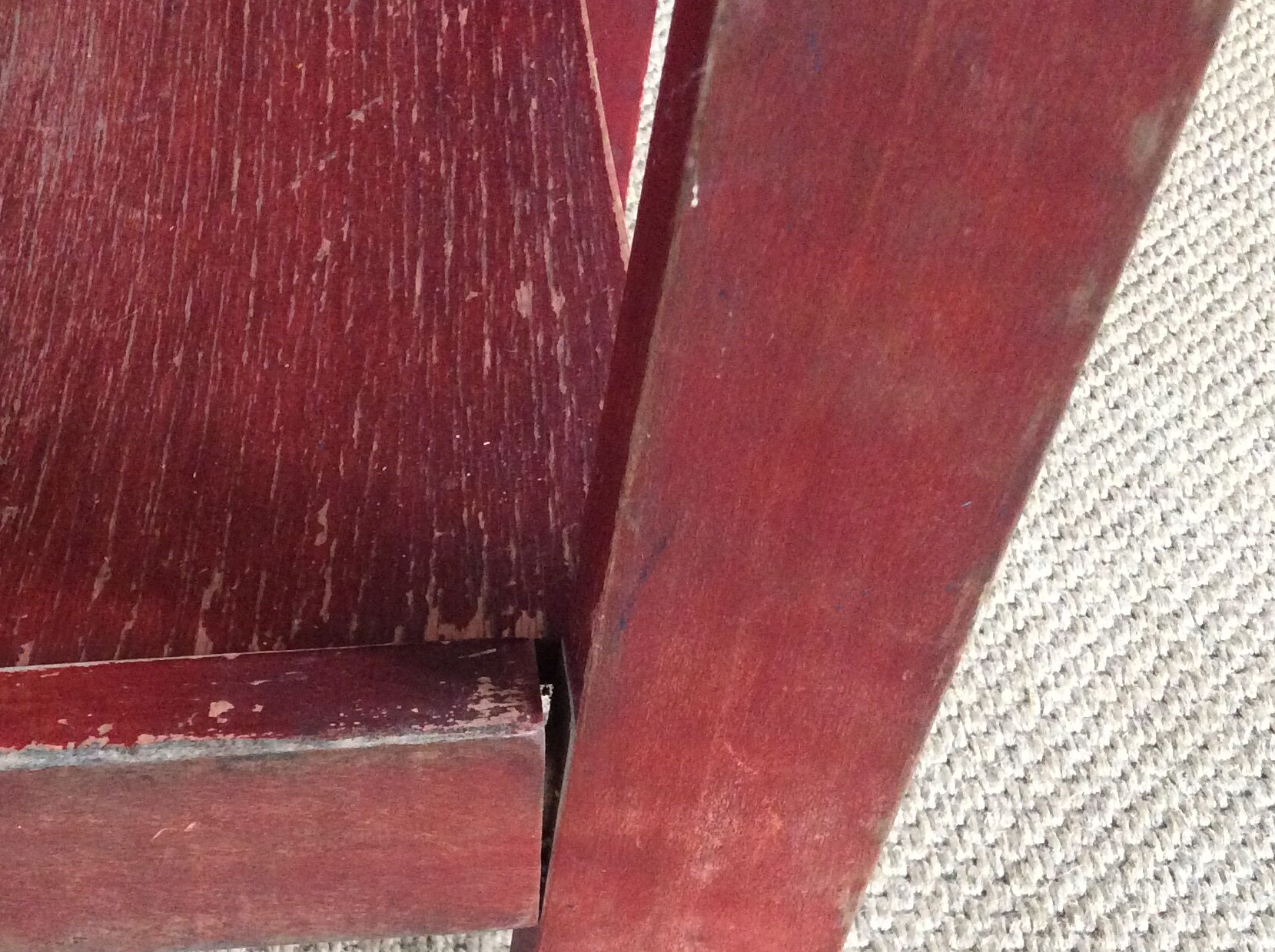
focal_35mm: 50
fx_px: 1839
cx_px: 400
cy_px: 679
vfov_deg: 28.7
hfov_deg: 37.7
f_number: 2.4
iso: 250
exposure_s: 1/17
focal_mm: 3.3
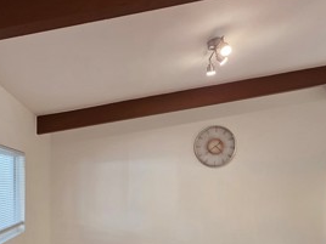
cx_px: 103
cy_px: 200
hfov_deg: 56.8
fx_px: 292
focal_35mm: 31
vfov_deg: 43.0
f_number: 1.9
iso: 200
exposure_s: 1/60
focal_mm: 2.2
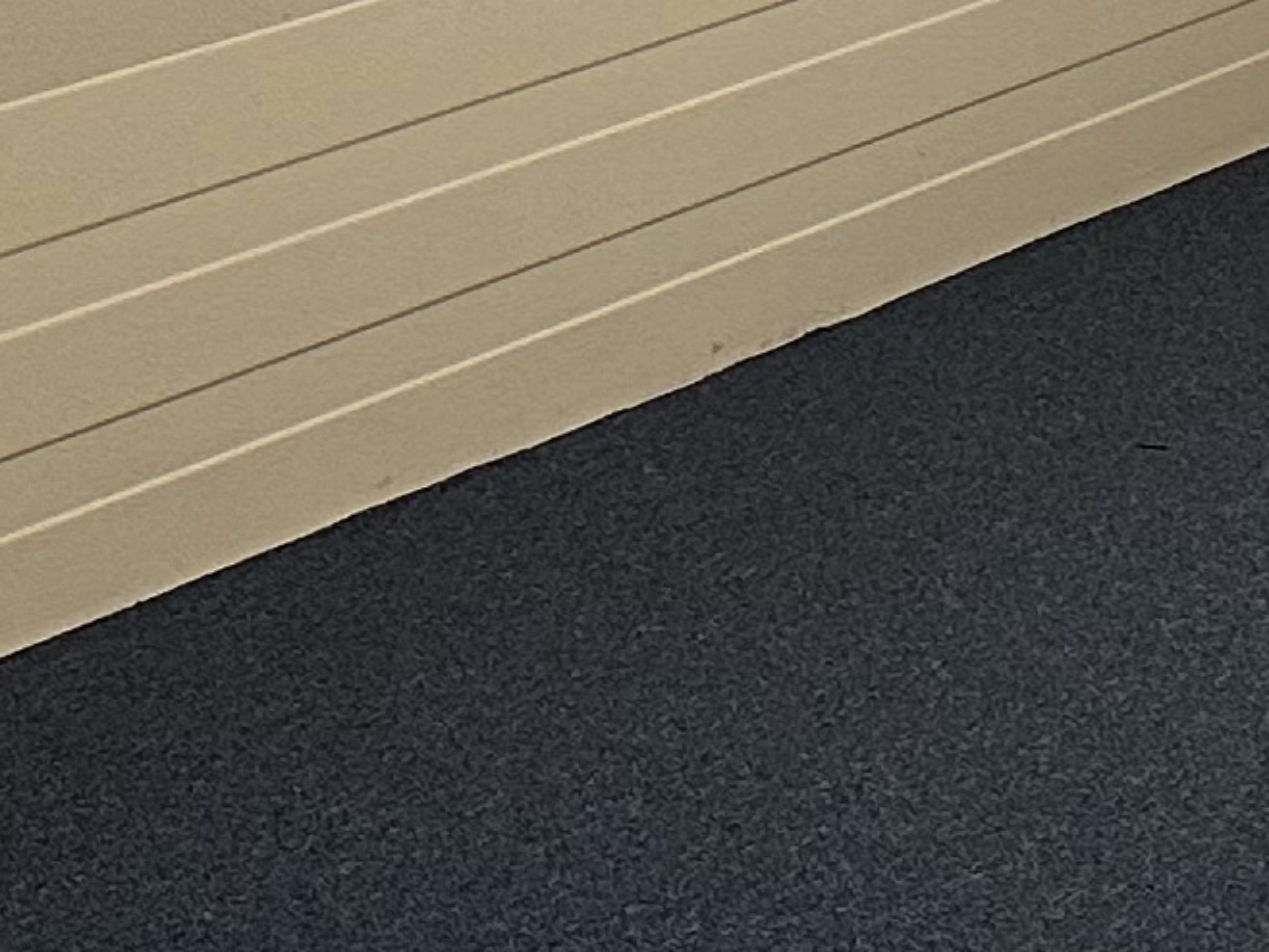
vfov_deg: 9.4
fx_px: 5391
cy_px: -1035
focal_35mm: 147
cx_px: 1805
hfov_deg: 12.8
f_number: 1.78
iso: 250
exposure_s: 1/50
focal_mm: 6.86
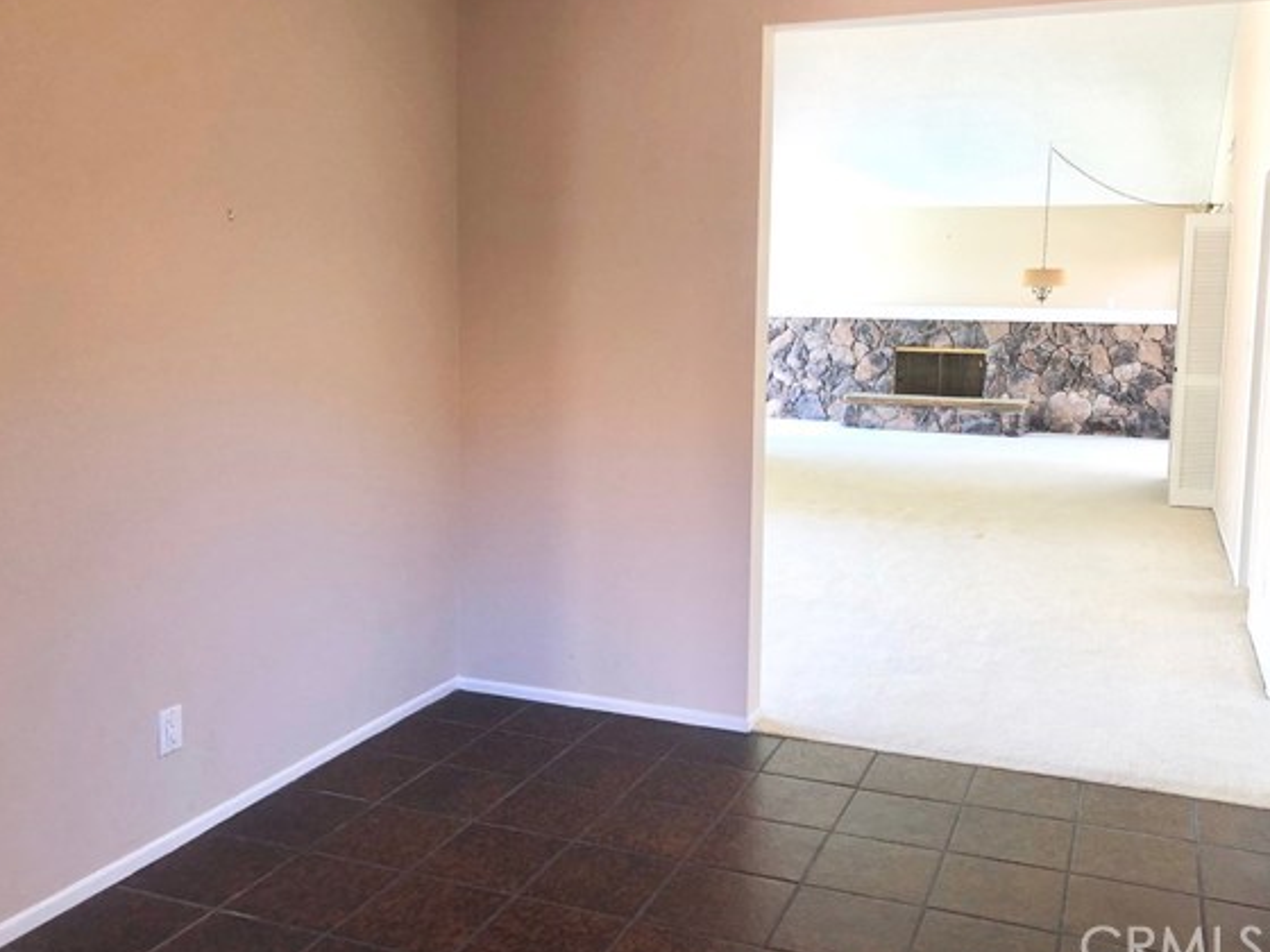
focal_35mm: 32
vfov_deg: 44.1
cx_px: 708
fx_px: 1174
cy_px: 435
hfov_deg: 56.7
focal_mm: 4
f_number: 1.8
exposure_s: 1/30
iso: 20
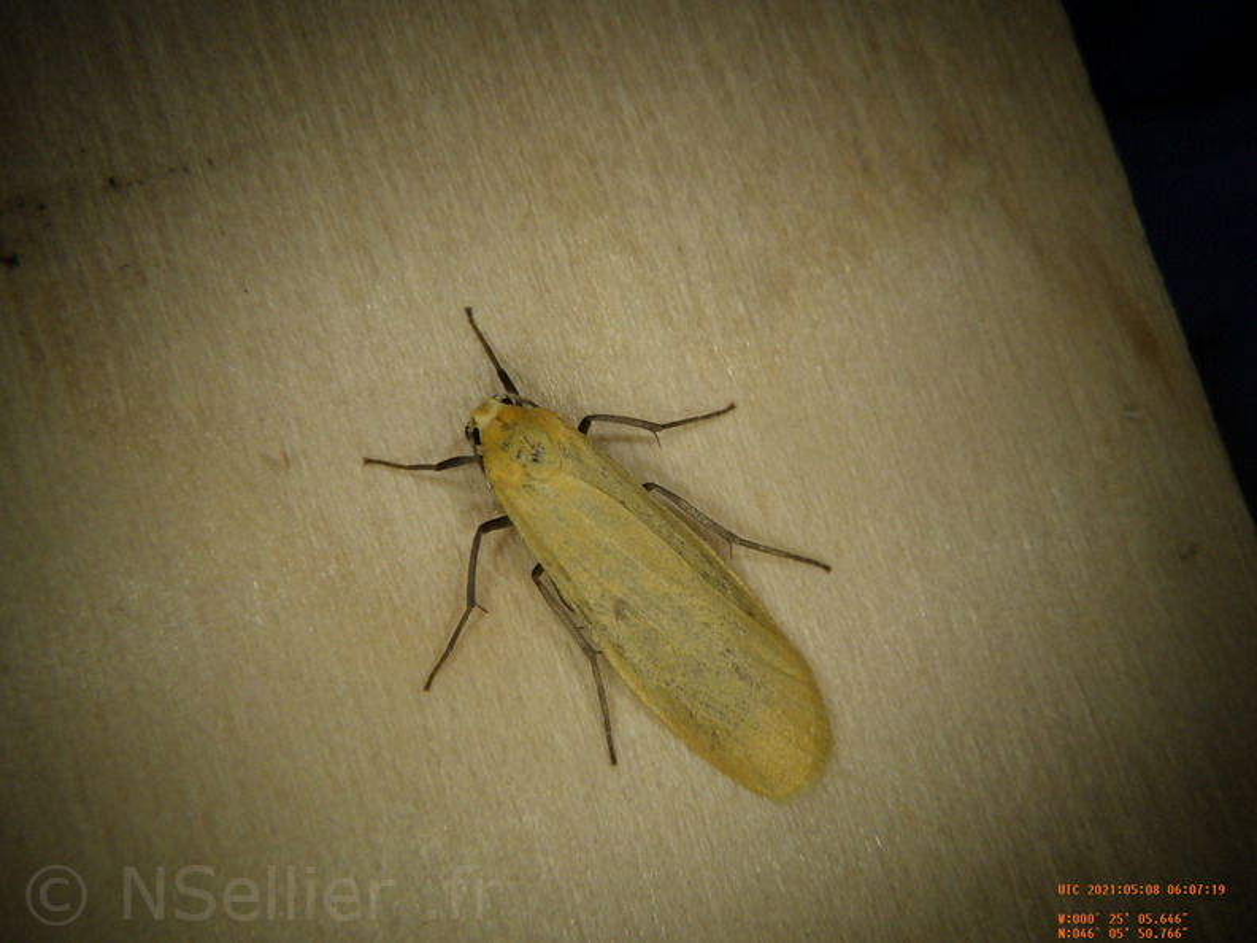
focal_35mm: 34
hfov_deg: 54.0
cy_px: 472
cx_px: 628
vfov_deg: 41.8
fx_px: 1235
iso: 250
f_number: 4.6
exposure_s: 1/4000
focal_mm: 6.1
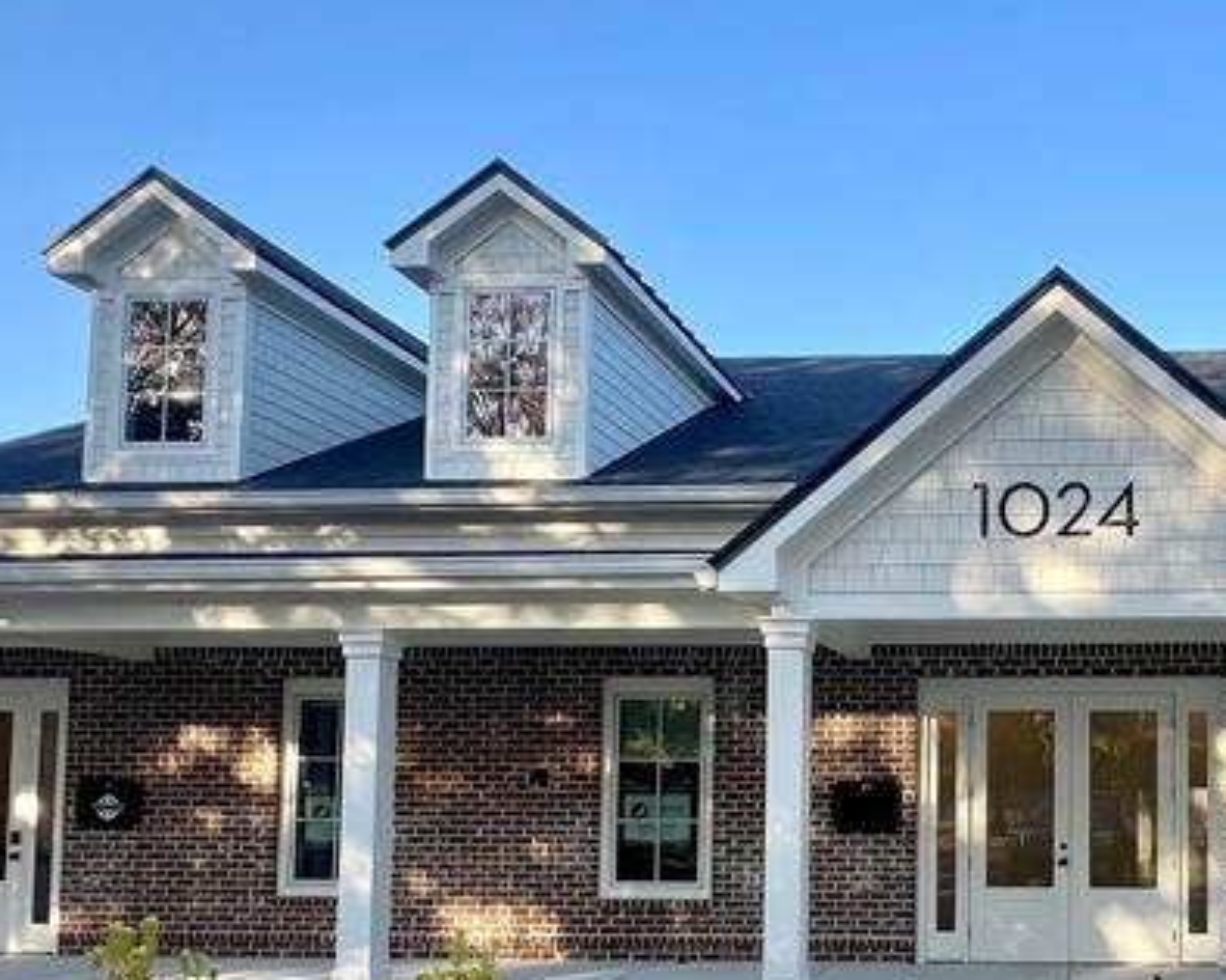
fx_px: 1197
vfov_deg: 43.3
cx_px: 1067
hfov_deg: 49.3
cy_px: 722
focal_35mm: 33
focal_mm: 1.57
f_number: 1.8
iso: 32
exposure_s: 1/268
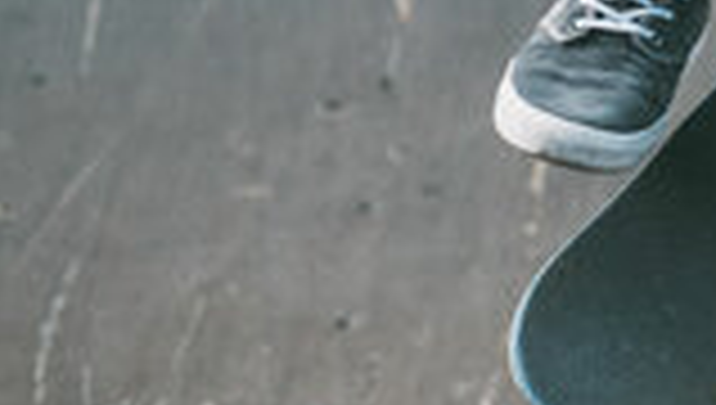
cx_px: 1396
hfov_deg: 5.9
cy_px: -277
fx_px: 6731
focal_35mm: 354
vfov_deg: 3.4
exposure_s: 1/1000
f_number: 2
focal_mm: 56
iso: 400
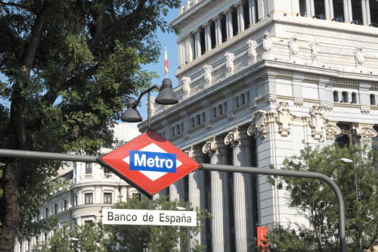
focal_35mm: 83
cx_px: 189
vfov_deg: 16.4
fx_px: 871
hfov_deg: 24.5
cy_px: 126
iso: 200
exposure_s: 1/42
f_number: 22
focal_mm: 55
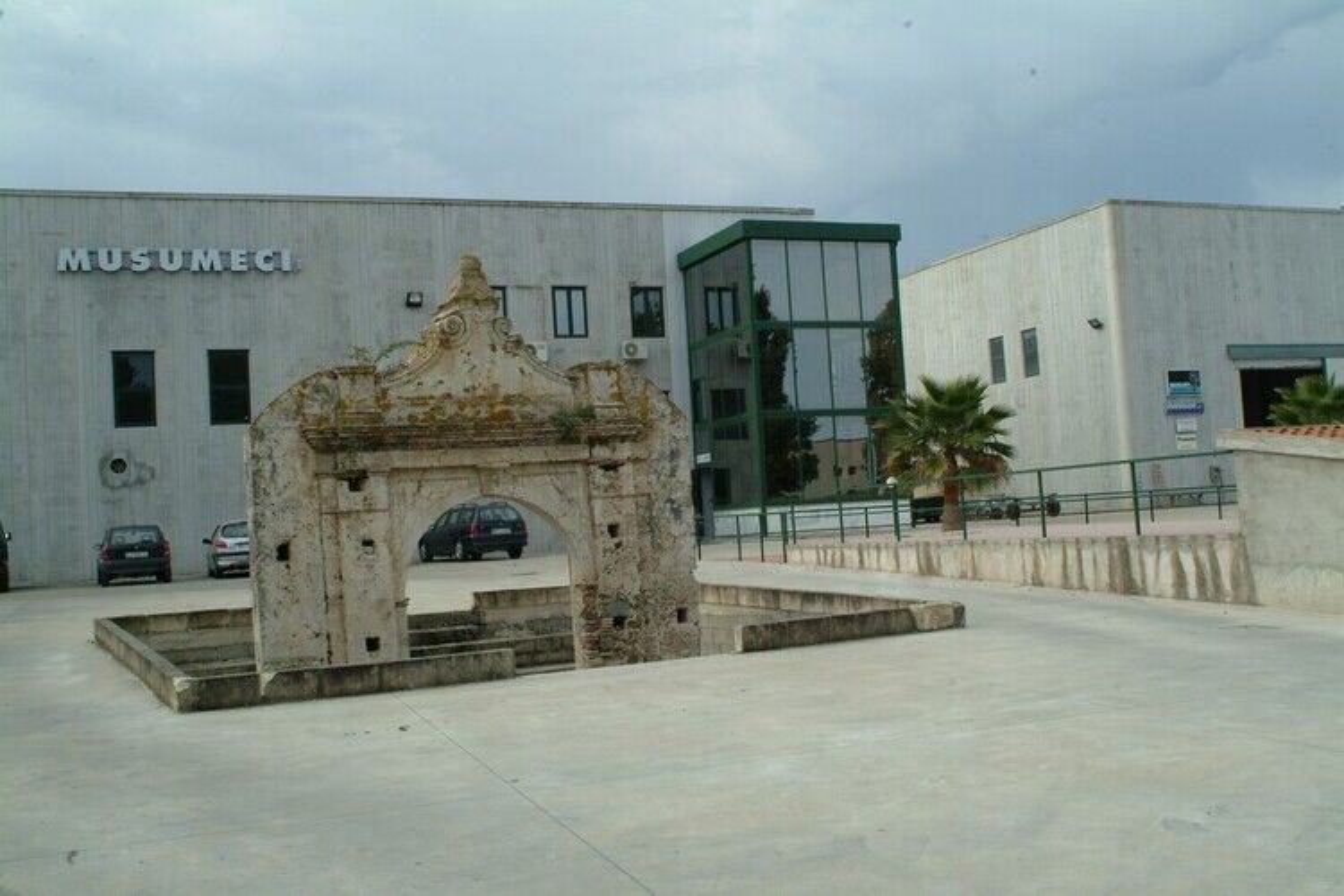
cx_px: 672
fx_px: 1344
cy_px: 448
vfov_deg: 36.9
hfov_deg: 53.1
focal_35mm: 36
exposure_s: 1/500
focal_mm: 24
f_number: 11
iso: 400
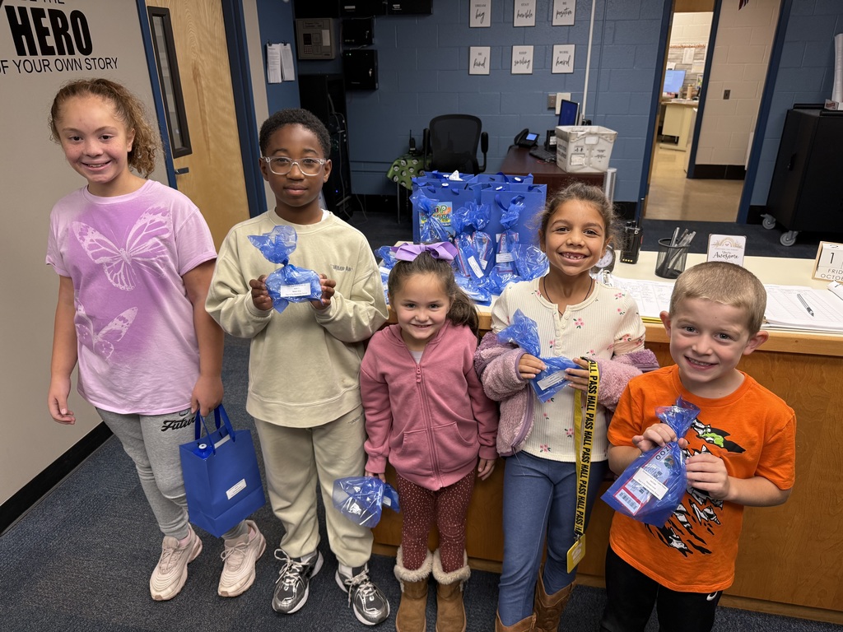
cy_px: 316
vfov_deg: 56.8
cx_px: 422
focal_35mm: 24
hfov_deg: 71.6
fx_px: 584
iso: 160
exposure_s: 1/120
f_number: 1.78
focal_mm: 6.76
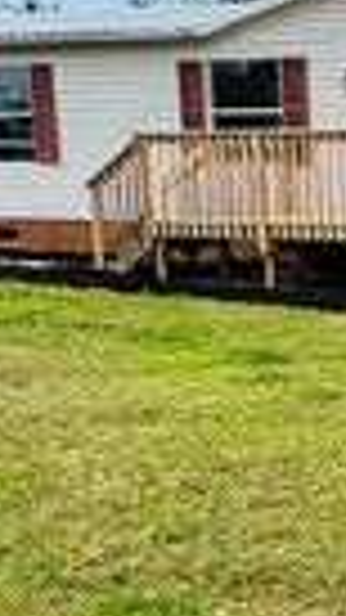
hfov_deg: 13.3
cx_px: 759
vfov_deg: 28.5
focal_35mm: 74
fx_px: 1208
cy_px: 389
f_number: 2.2
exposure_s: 1/1825
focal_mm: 2.22
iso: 40
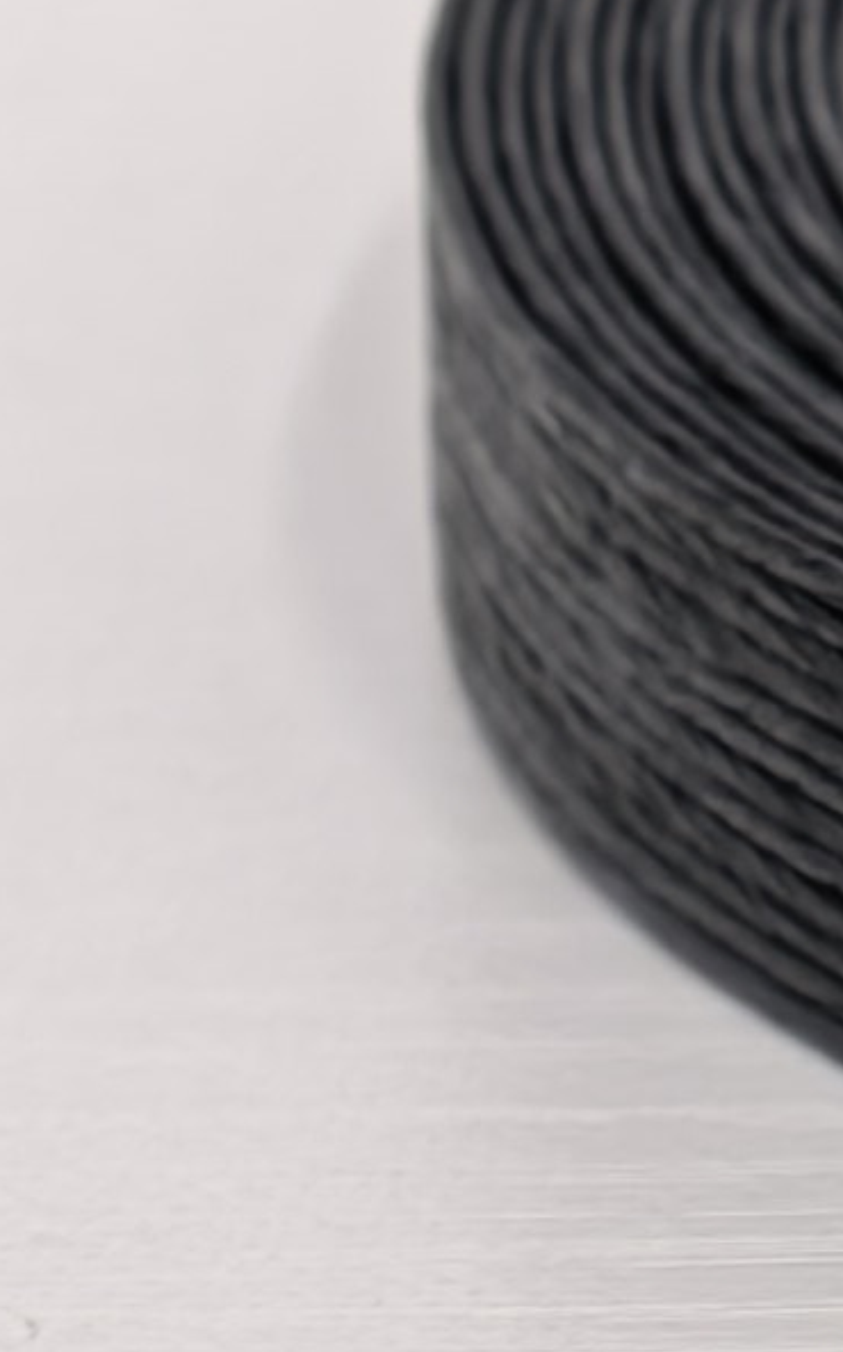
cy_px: -1886
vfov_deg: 3.2
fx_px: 23996
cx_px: 3033
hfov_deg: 2.0
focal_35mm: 652
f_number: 2.4
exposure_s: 1/100
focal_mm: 24.13
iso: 125
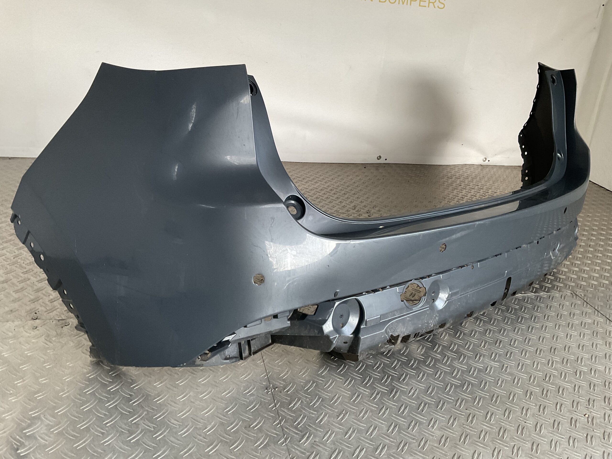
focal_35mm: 29
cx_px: 306
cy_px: 230
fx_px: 513
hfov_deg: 61.7
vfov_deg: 48.2
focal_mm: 3
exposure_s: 1/50
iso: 80
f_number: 1.8
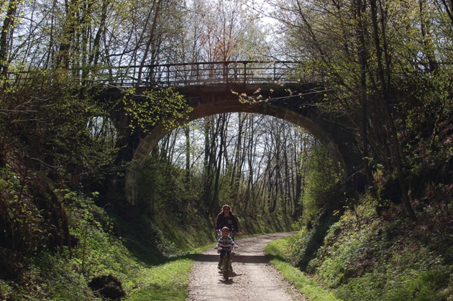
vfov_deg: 21.2
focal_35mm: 64
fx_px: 805
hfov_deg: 31.4
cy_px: 152
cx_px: 227
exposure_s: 1/320
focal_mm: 42
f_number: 9
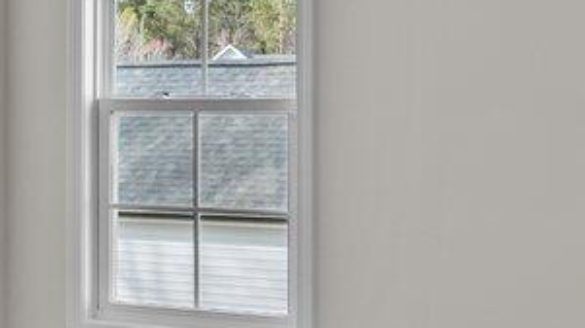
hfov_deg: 16.8
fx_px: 1768
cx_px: -325
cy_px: 108
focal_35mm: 114
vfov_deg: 10.6
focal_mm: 16
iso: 200
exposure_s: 1/8
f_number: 4
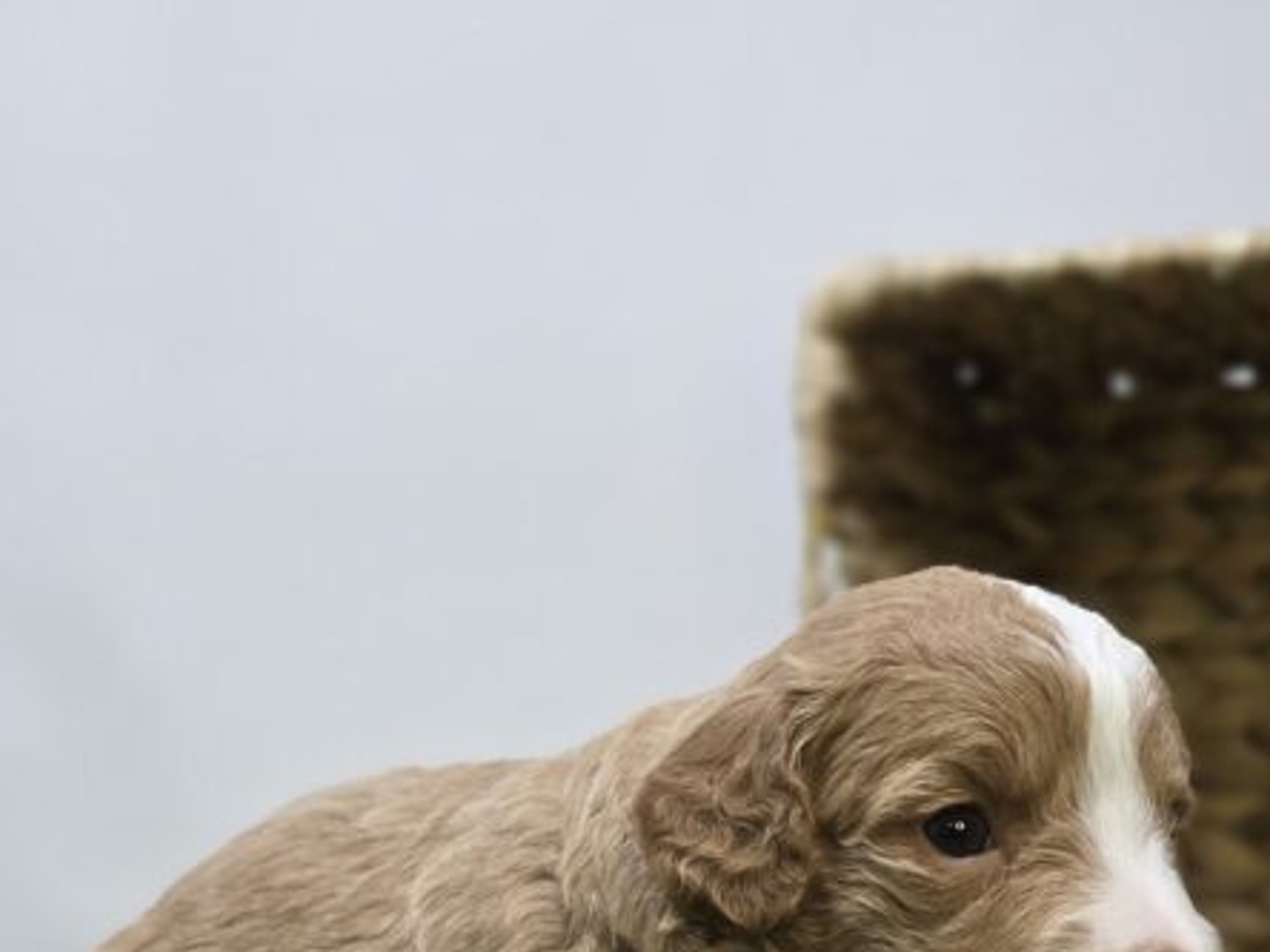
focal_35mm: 53
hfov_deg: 36.1
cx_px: 747
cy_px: 912
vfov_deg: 26.3
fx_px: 1944
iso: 50
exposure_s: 1/120
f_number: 1.7
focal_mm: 6.3
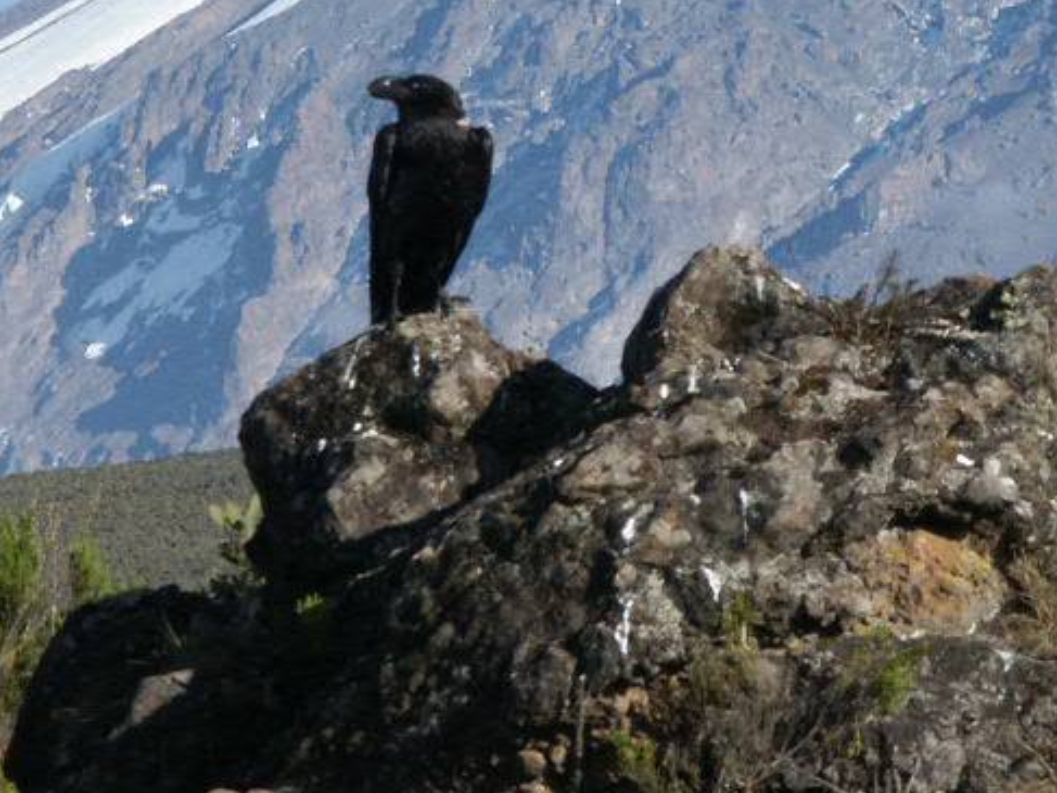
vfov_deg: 3.2
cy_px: 167
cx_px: 794
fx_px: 14134
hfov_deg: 4.3
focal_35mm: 463
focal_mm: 44.65
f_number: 5.6
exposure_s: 1/500
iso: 100
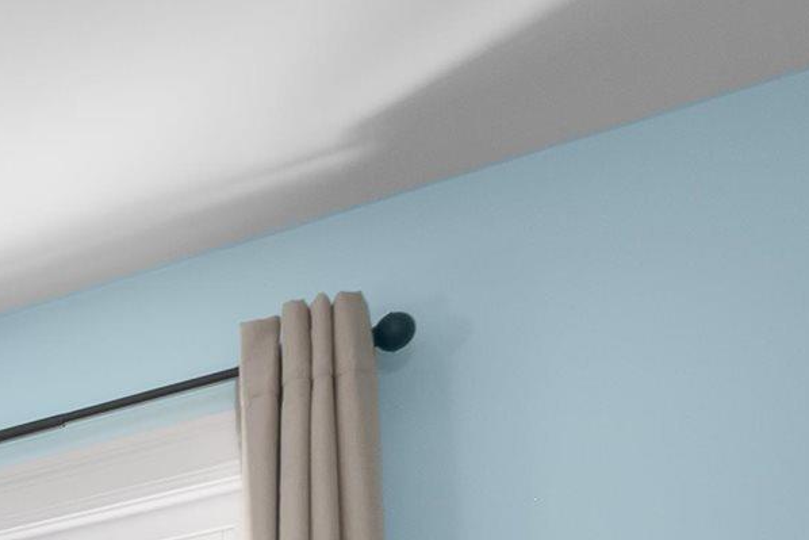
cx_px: -699
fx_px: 1731
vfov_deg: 13.8
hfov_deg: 19.1
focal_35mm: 77
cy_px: 1202
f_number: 10
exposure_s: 1/60
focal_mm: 10
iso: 400
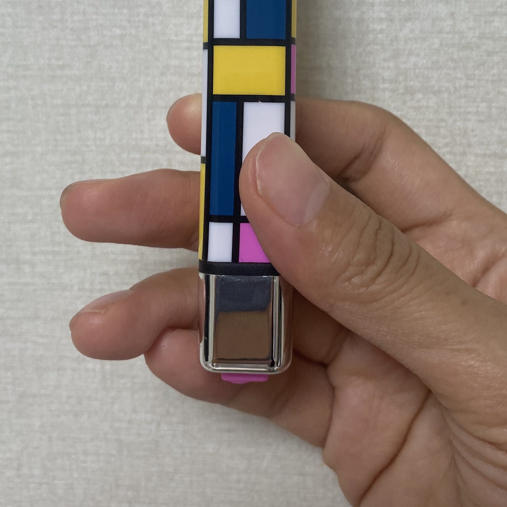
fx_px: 779
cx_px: 267
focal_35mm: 47
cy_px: 103
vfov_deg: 35.0
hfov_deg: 36.1
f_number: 1.8
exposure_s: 1/120
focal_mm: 4.25
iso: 100
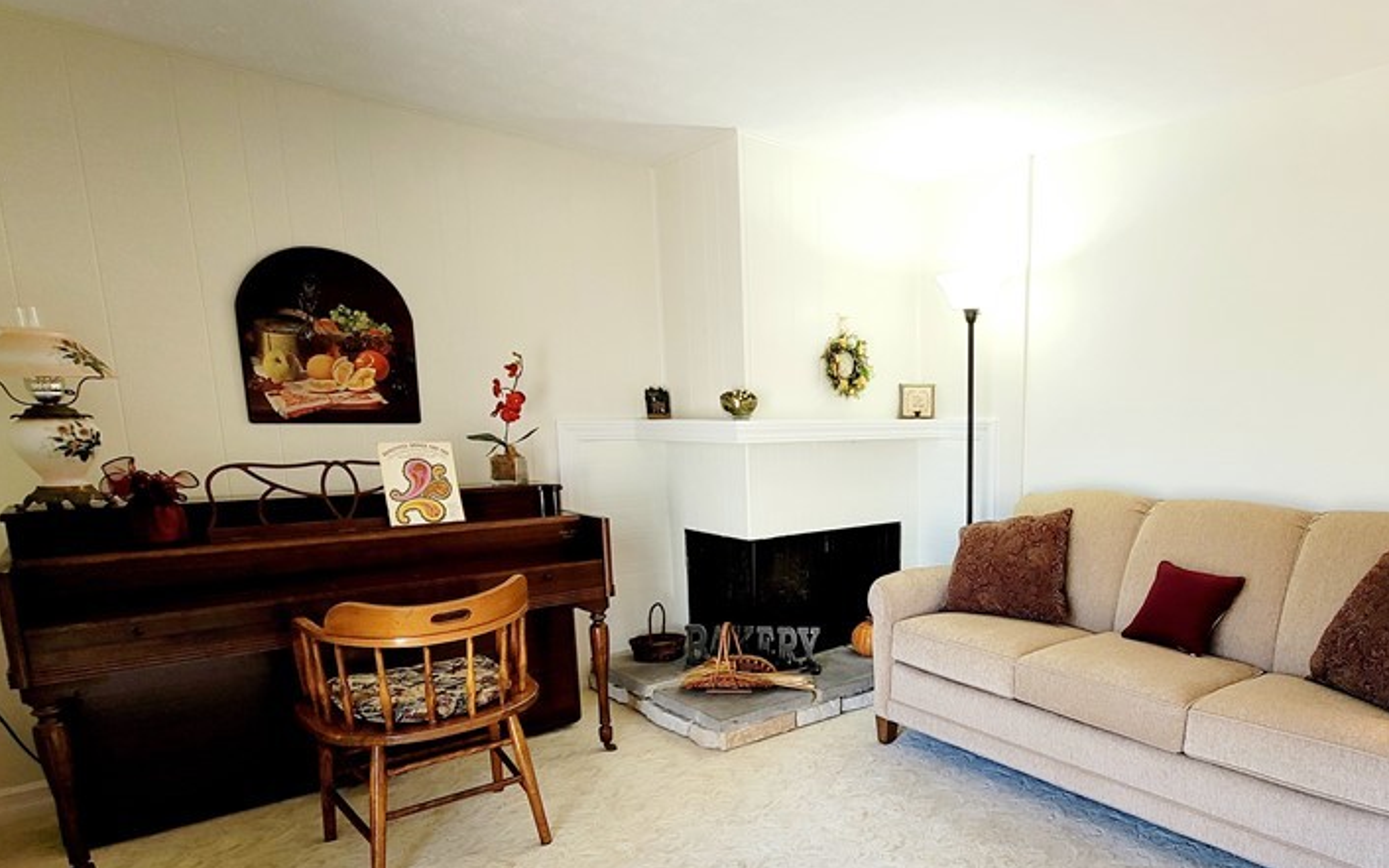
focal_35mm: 20
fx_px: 757
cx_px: 905
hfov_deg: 82.7
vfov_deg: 58.6
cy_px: 559
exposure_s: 1/60.2
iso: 100
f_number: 2.2
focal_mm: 2.2
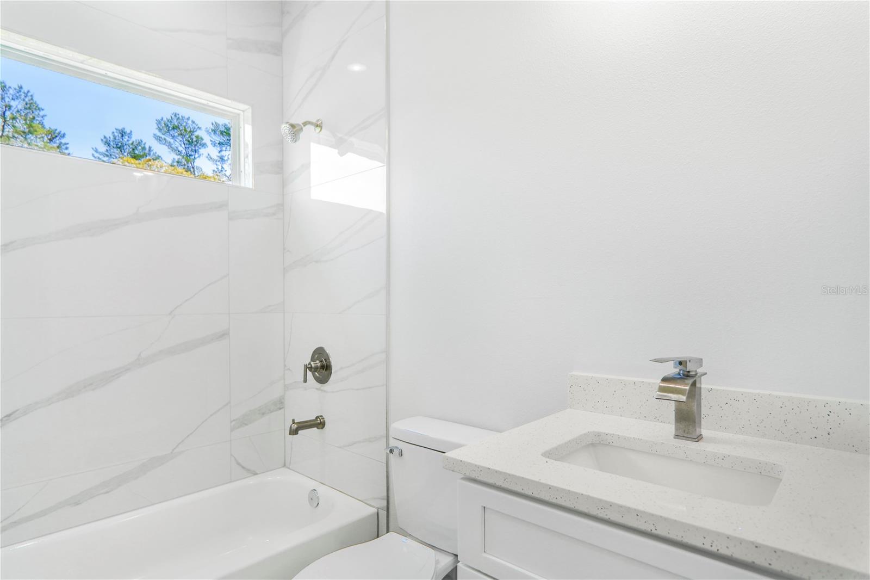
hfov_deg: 90.0
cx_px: 435
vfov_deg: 67.4
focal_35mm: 18
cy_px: 290
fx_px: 435
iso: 100
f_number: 4
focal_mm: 12
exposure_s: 1/125
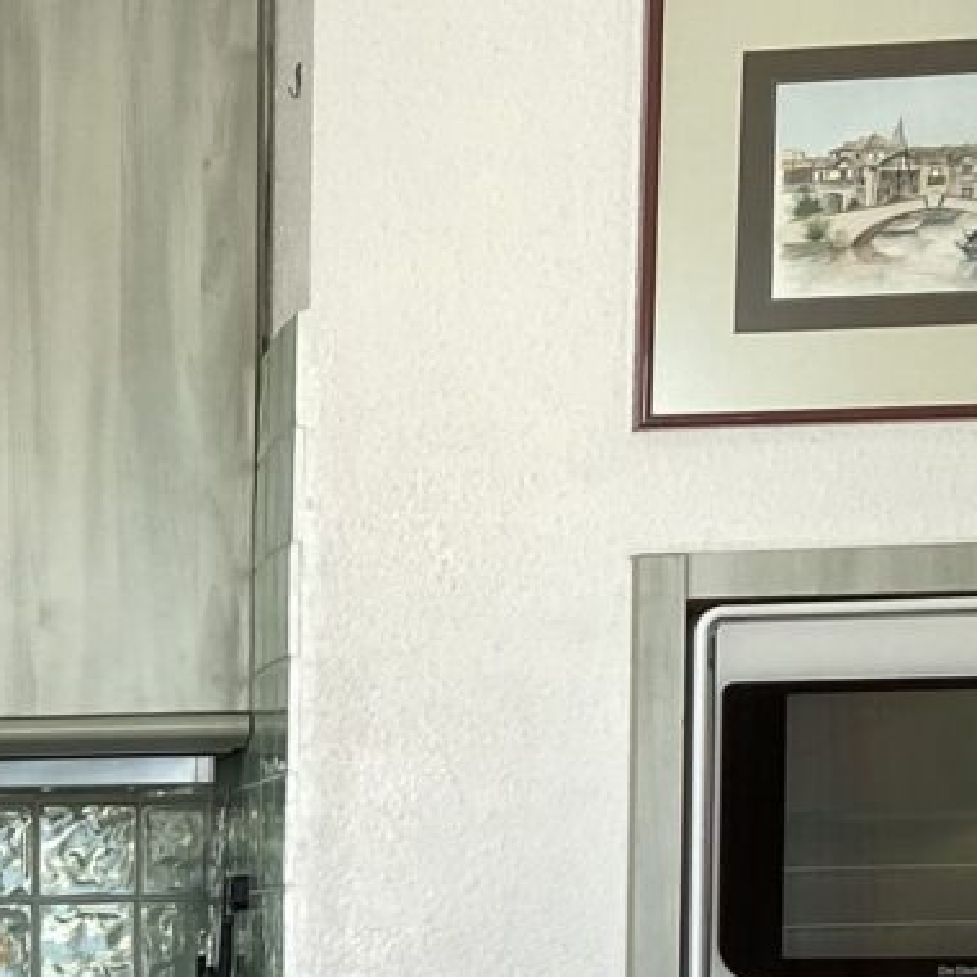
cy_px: 1214
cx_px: -1265
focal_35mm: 124
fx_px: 3960
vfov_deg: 13.6
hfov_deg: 11.8
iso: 32
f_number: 1.8
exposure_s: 1/100
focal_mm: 4.25
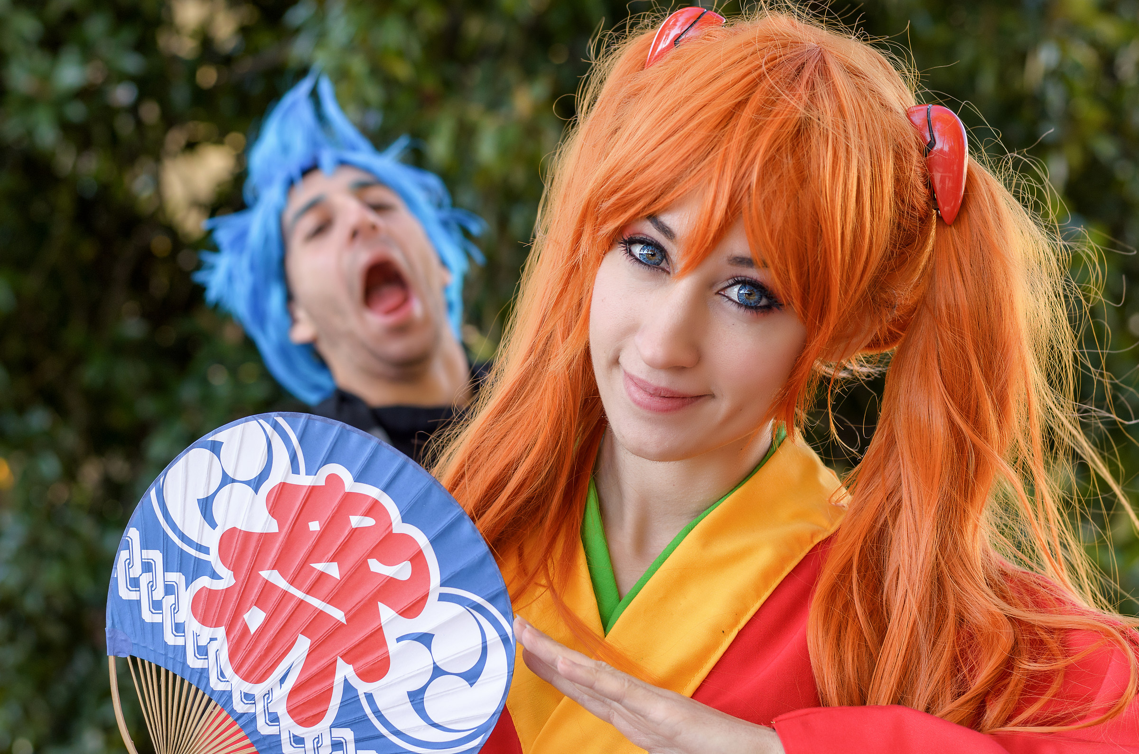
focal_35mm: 75
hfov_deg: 27.0
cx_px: 570
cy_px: 377
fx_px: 2368
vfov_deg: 18.1
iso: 160
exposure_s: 1/250
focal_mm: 50
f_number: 4
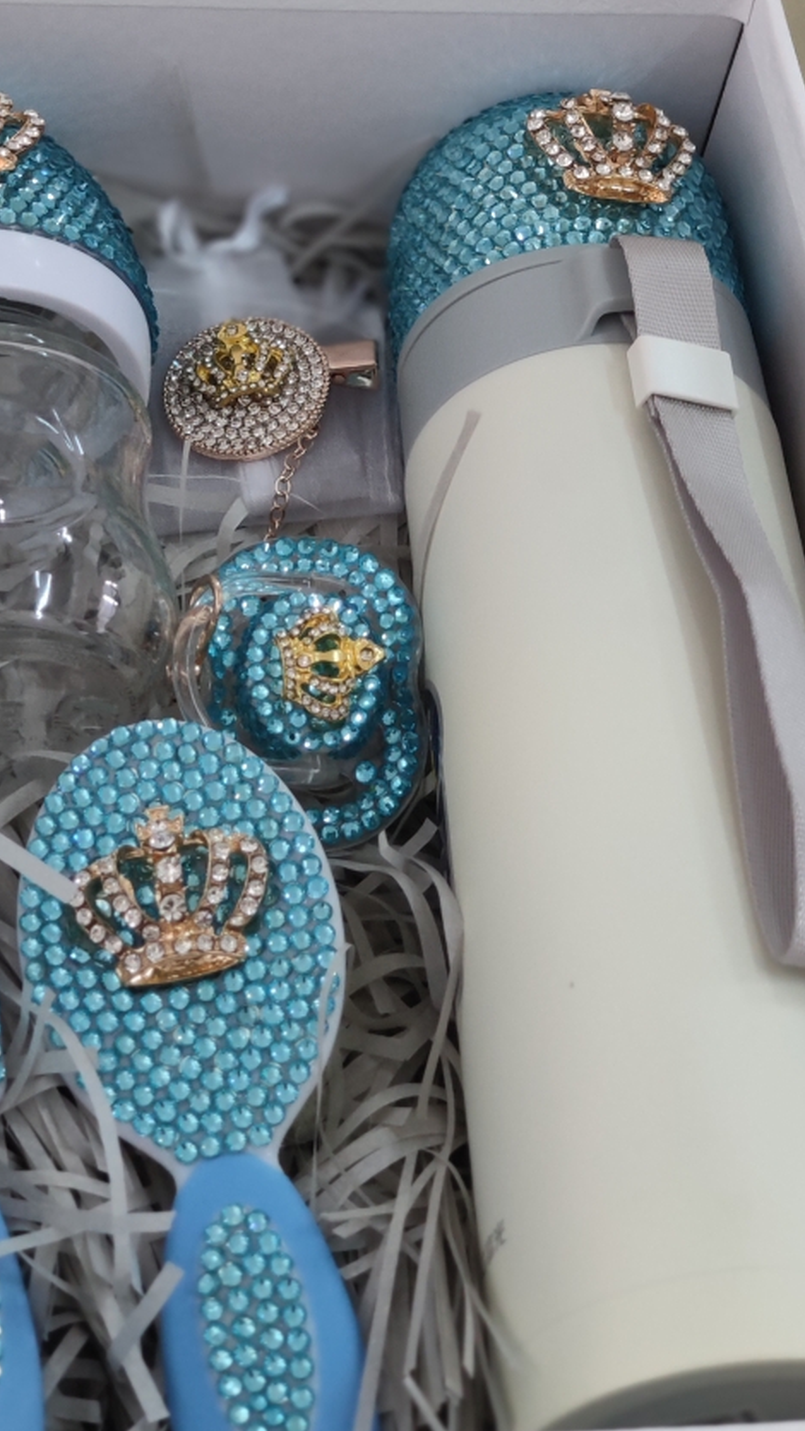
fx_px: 3300
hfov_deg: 13.9
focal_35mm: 87
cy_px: 388
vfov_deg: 24.2
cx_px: 264
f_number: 2
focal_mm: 8.16
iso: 200
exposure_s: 1/52
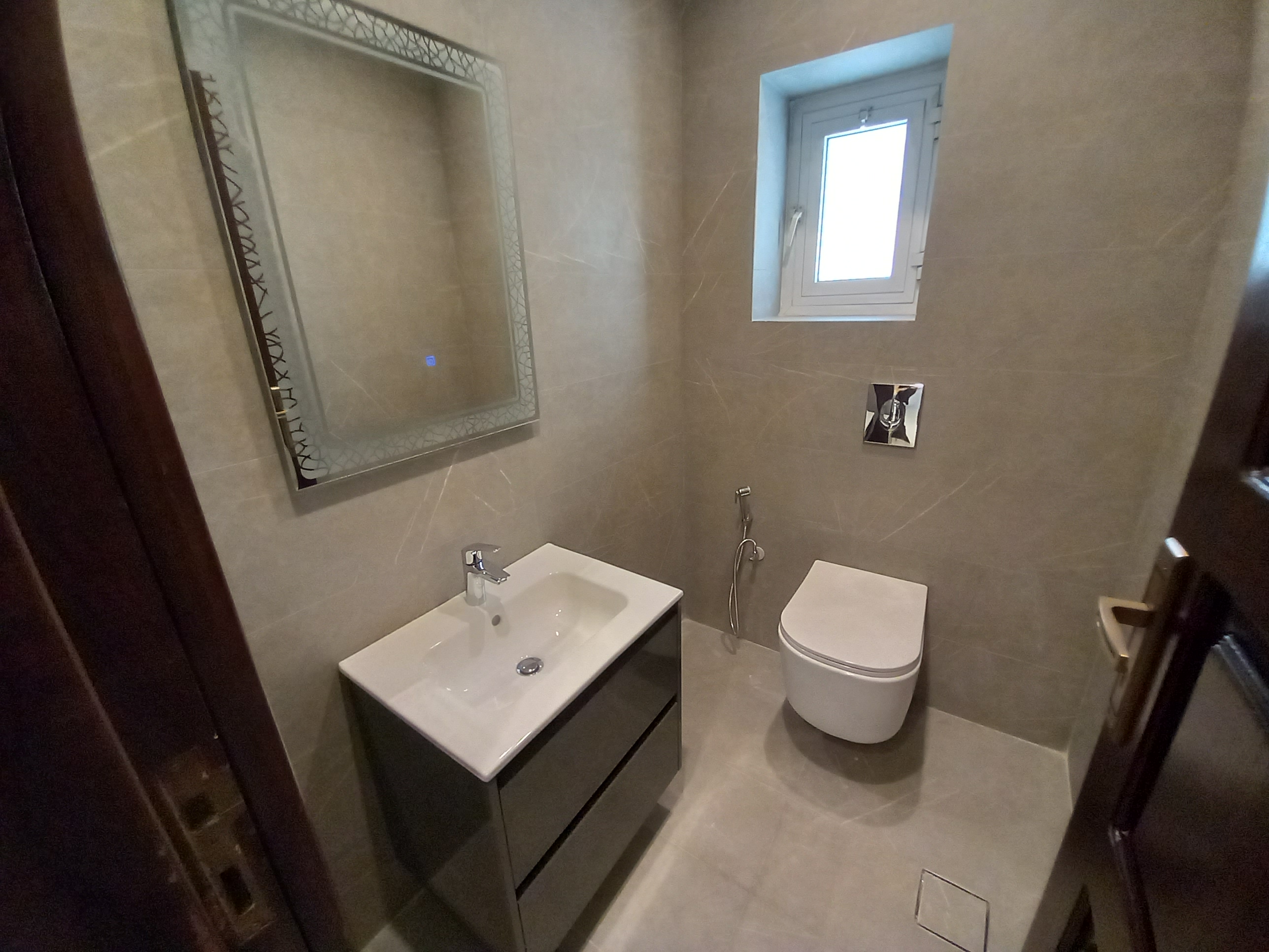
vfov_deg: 89.9
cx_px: 634
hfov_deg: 106.2
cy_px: 476
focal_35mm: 13
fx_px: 477
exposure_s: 1/30
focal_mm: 1.13
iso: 200
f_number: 2.2
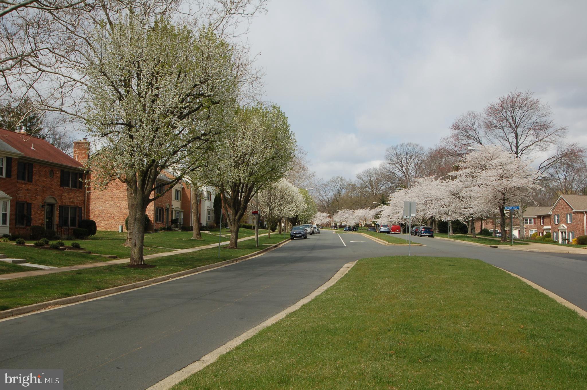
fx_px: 586
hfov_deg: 53.2
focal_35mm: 36
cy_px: 195
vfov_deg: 36.8
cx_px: 294
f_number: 9
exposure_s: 1/320
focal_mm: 24
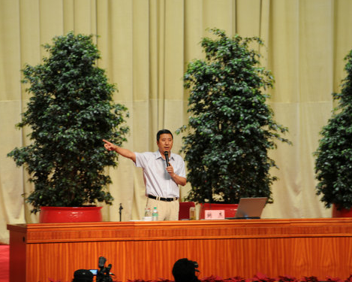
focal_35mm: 341
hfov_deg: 5.7
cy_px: 141
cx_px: 172
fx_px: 3552
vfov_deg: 4.5
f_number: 5.6
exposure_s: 1/8
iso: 200
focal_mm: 200
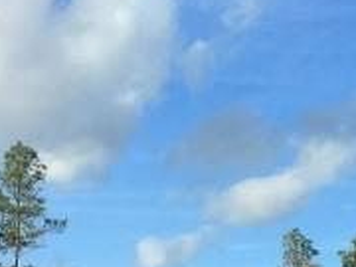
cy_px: 227
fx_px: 1172
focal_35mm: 114
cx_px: 280
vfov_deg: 12.9
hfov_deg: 17.1
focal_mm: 3.3
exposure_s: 1/1144
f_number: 2.4
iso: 32
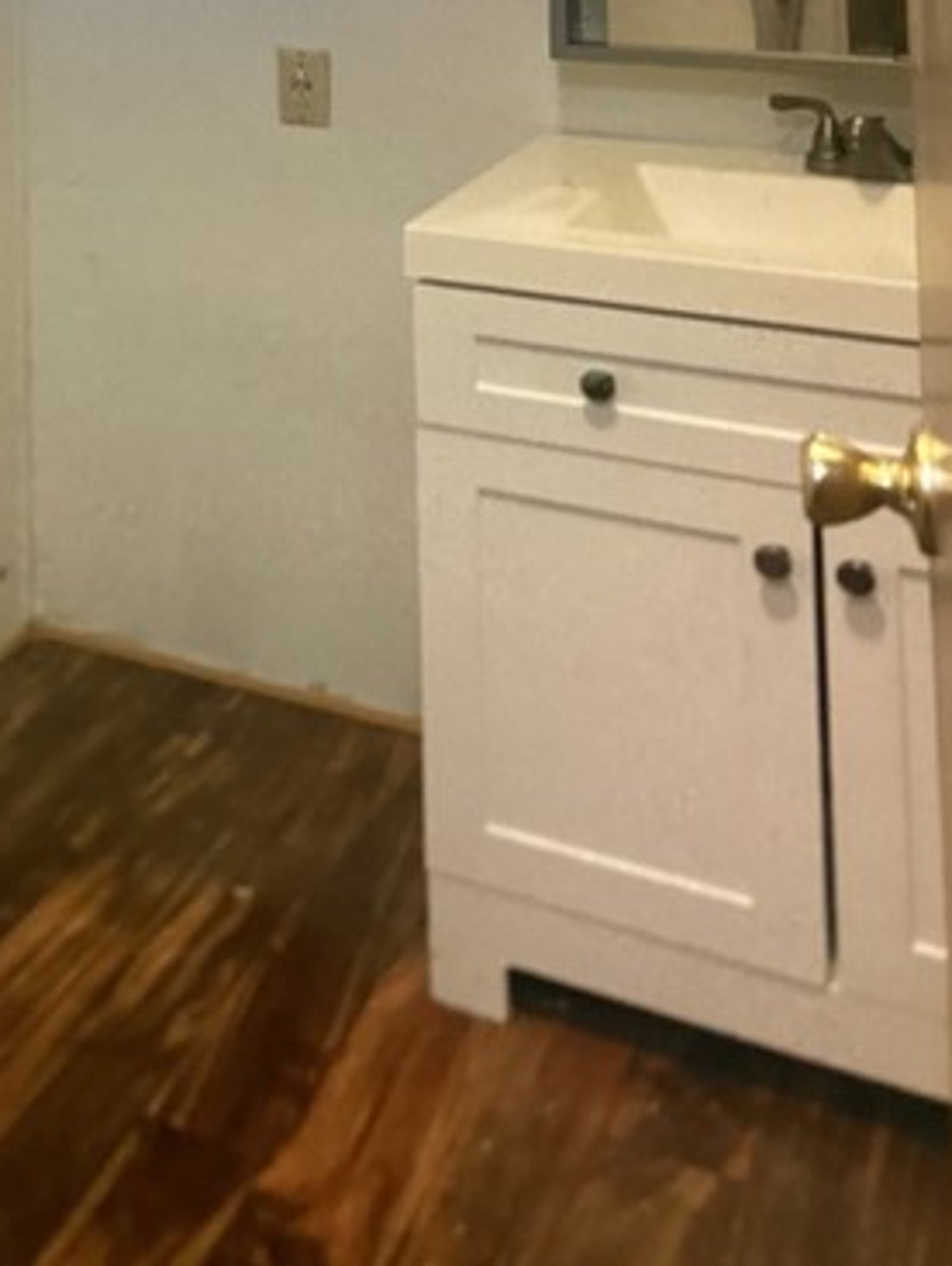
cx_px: 148
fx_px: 1977
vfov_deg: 35.1
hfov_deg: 26.4
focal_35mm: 54
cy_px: 407
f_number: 2.4
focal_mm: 3.3
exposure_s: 1/40
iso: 320
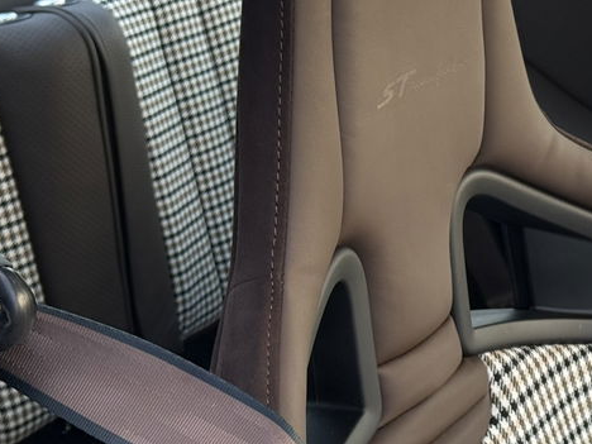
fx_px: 1796
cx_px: 527
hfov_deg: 18.4
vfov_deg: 14.1
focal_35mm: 105
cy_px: 182
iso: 80
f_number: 1.78
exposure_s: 1/359
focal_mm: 6.76
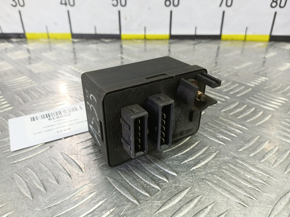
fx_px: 193
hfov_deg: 73.9
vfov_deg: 58.9
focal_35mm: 23
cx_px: 145
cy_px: 108
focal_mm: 4.11
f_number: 1.6
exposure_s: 1/50
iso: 157
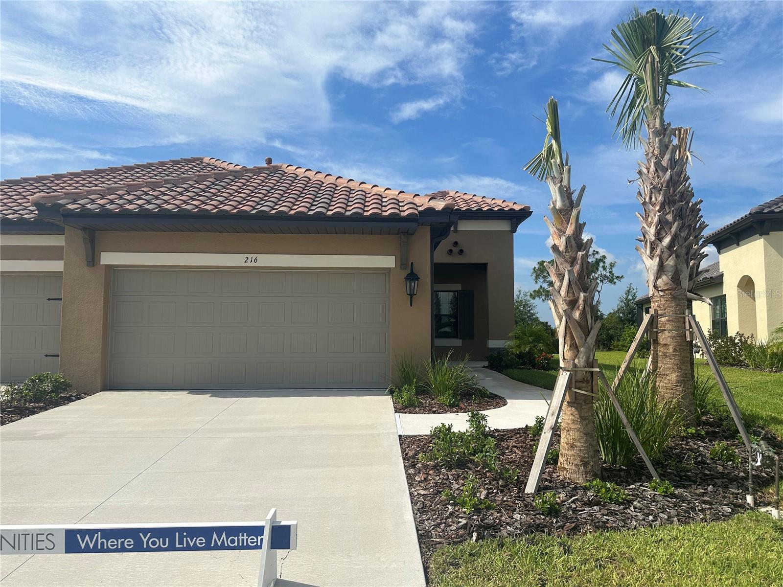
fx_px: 543
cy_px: 294
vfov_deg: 56.8
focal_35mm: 24
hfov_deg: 71.6
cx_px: 392
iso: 80
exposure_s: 1/6623
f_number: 1.78
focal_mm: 6.86
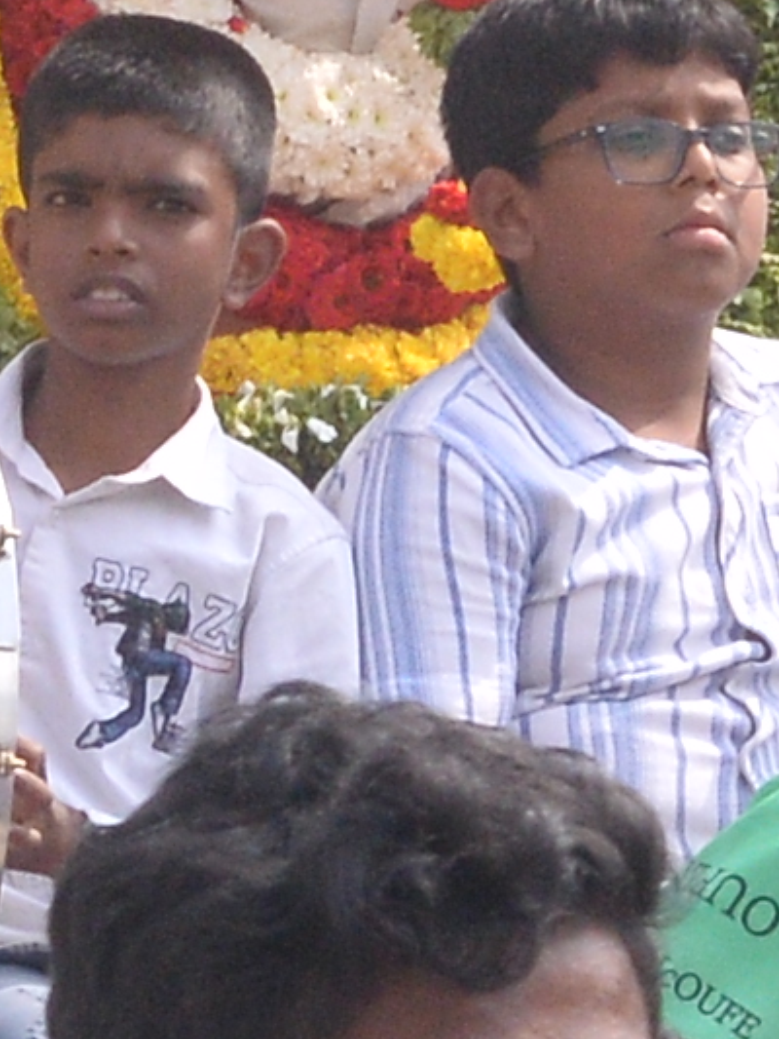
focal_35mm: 890
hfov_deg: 1.7
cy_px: -848
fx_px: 26694
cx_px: -1916
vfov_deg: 2.2
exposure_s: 1/500
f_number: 16
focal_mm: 82
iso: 800
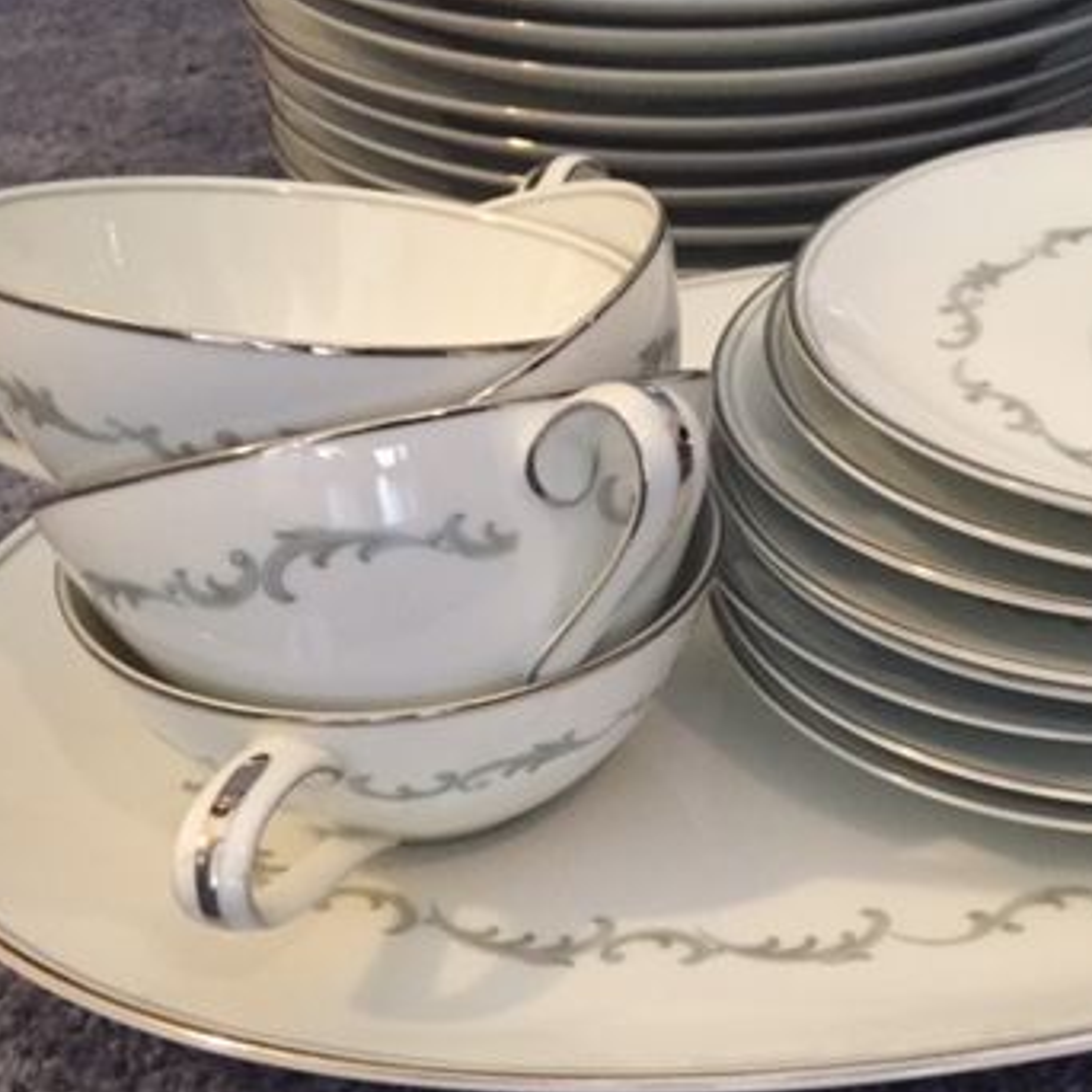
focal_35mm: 48
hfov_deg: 33.9
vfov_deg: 35.3
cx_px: 932
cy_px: 642
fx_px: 1713
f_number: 2.2
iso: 250
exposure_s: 1/30
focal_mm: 4.15
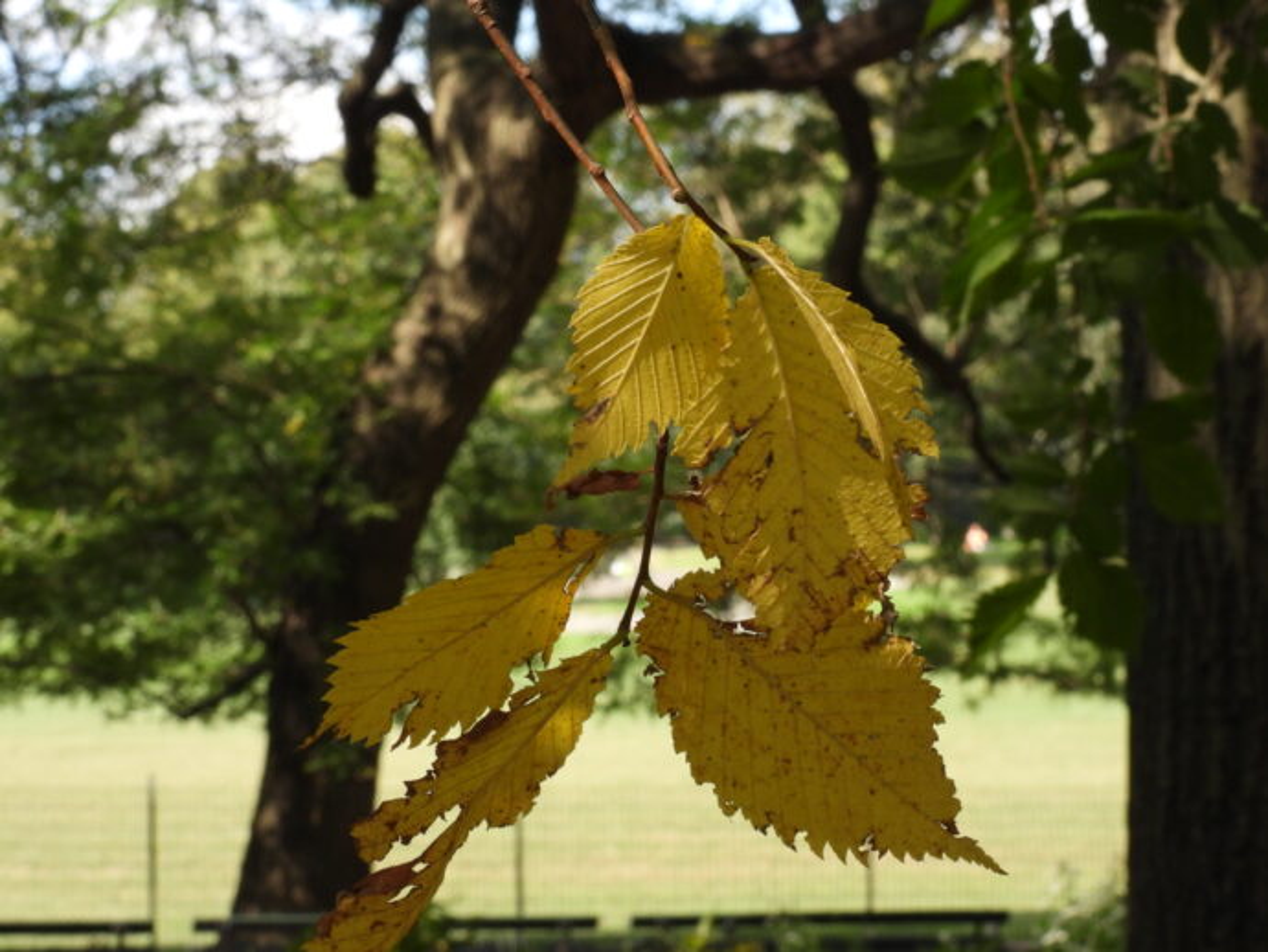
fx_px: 4214
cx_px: 634
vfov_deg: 12.9
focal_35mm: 115
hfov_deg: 17.1
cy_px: 476
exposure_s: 1/125
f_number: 8
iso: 200
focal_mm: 20.5
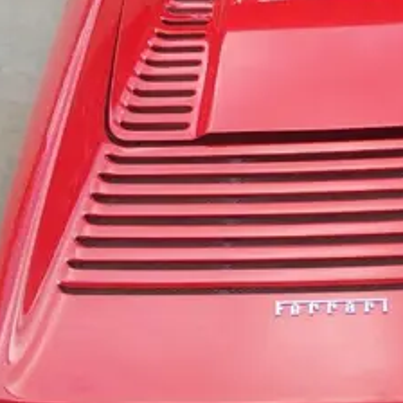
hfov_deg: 31.4
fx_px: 698
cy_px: 157
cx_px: 320
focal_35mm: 53
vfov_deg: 32.1
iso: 125
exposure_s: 1/250
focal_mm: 4
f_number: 2.7
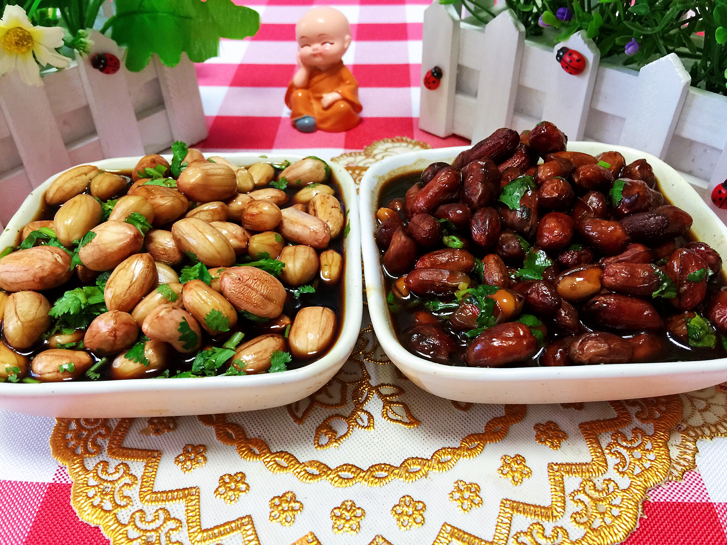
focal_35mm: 29
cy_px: 272
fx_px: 609
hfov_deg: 61.7
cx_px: 364
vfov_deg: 48.2
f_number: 2.2
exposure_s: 1/17
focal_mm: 4.15
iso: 100
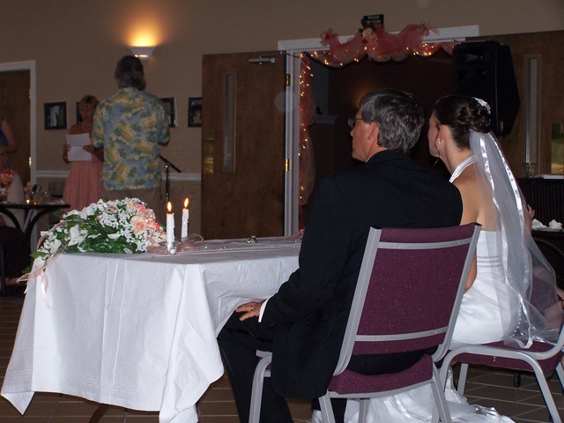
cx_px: 282
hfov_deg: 26.0
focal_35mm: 75
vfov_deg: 19.6
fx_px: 1222
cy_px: 212
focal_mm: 12.4
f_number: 3.2
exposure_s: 1/60
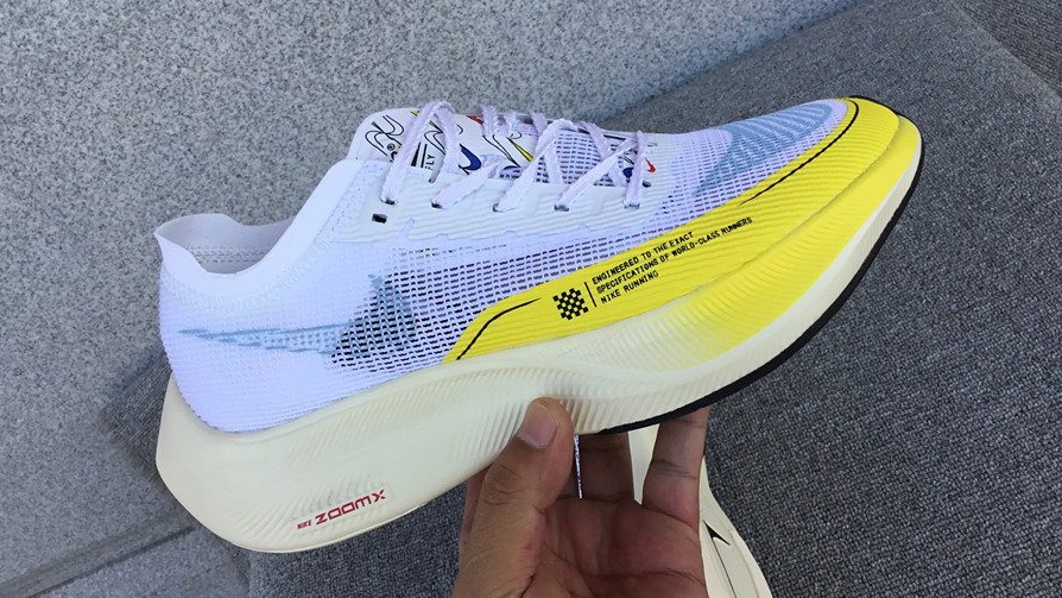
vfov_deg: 34.6
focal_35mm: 34
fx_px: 957
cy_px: 274
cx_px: 529
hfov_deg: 58.0
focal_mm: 3.3
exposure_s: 1/377
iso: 25
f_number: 2.4
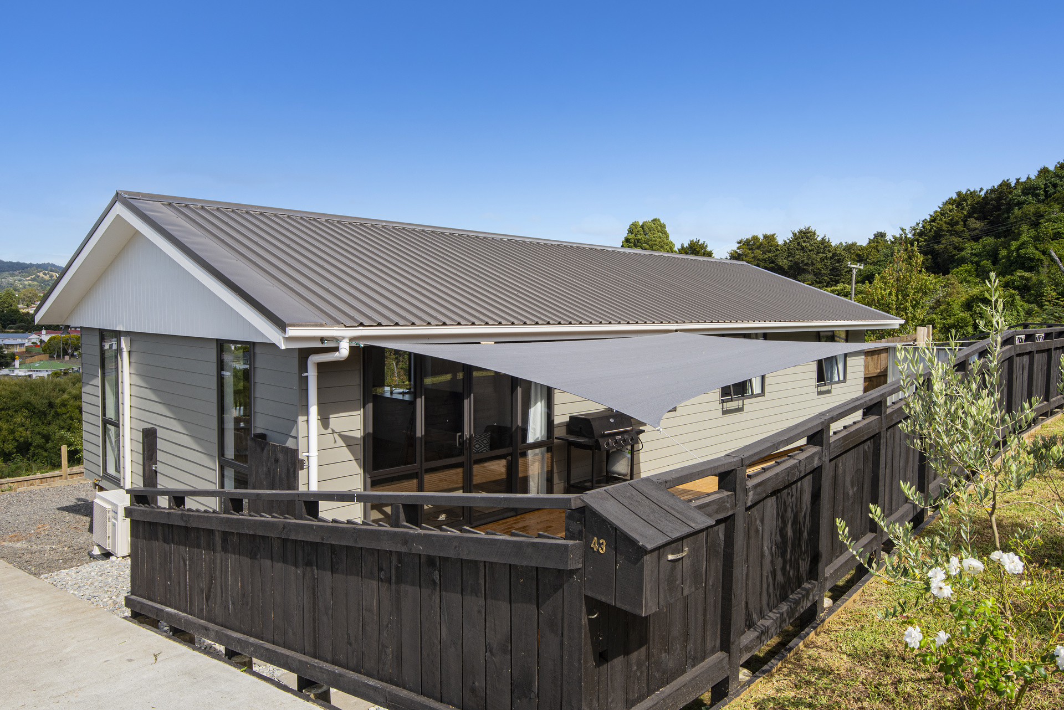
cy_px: 355
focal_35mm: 25
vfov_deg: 51.3
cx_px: 532
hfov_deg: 71.5
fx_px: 739
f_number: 8
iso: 200
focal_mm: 25
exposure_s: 1/125
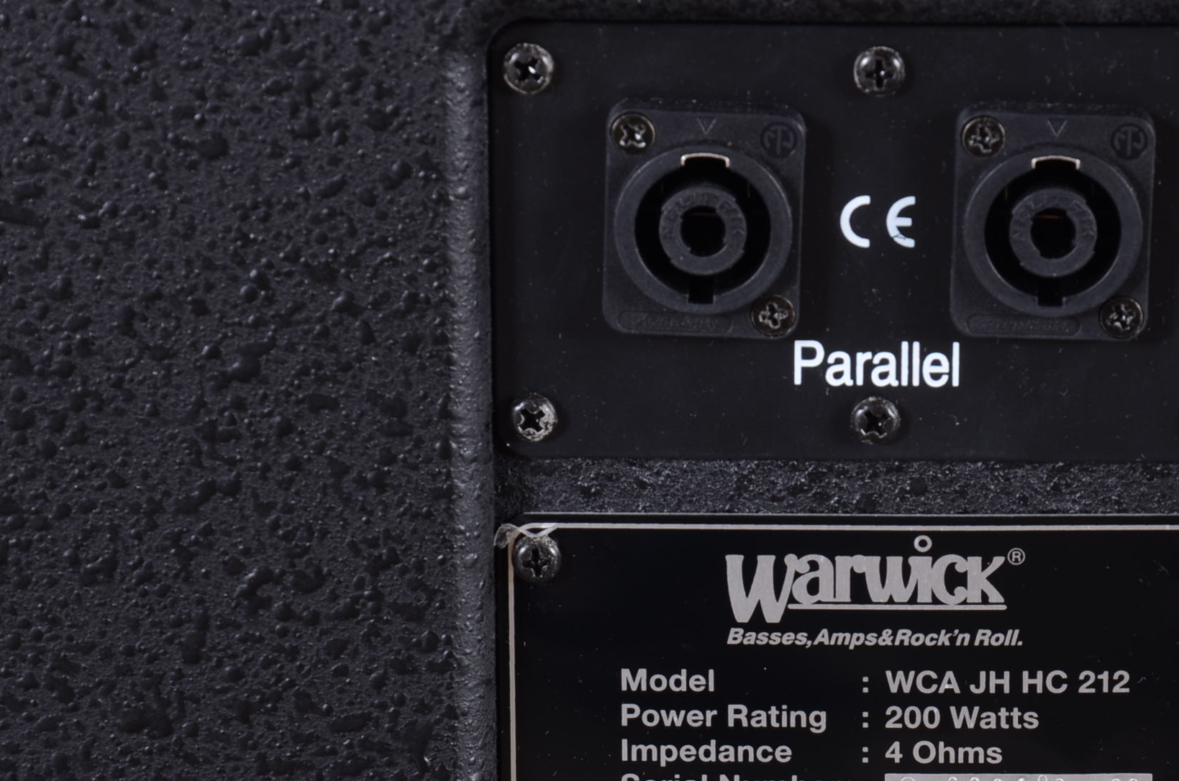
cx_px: 873
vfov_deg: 5.8
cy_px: 565
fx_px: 7738
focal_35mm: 237
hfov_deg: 8.7
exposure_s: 1/100
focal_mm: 105
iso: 160
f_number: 11
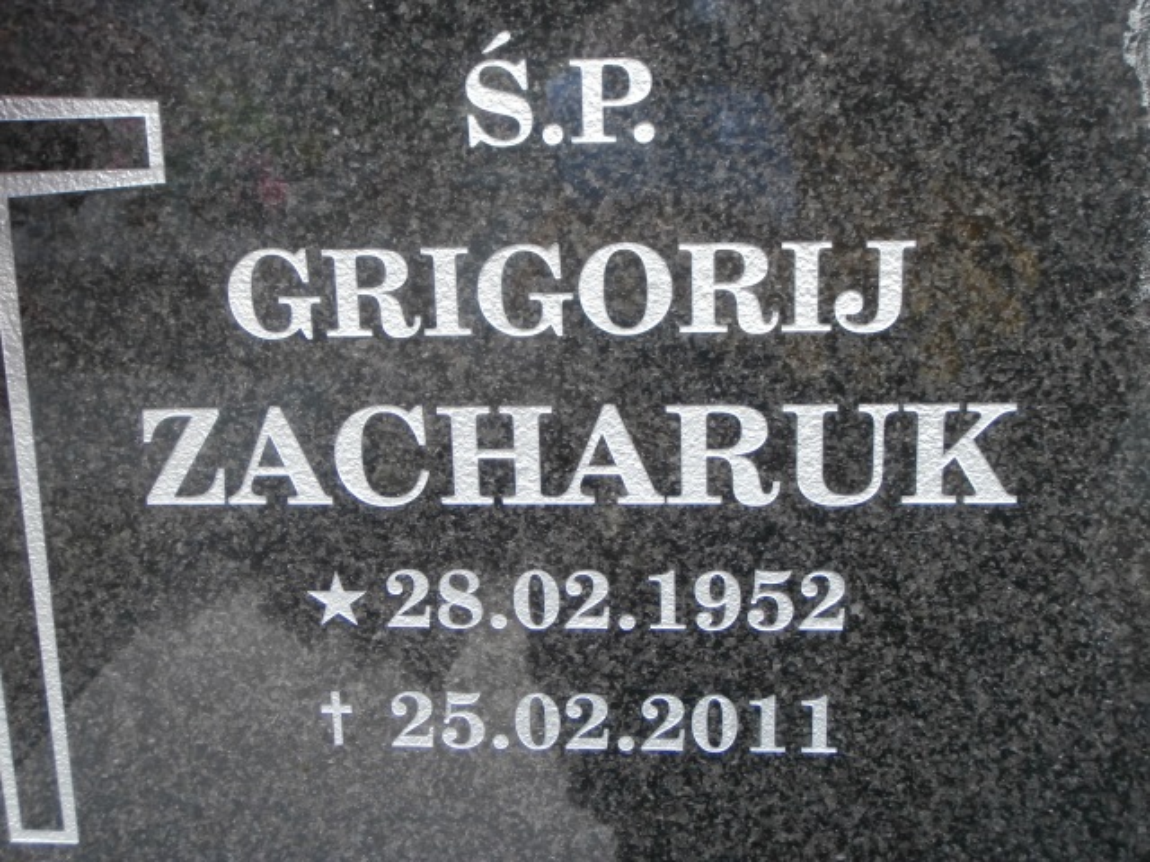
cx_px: 575
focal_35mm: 47
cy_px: 431
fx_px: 1561
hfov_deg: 40.4
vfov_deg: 30.9
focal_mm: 8.29
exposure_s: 1/40
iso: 160
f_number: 4.2
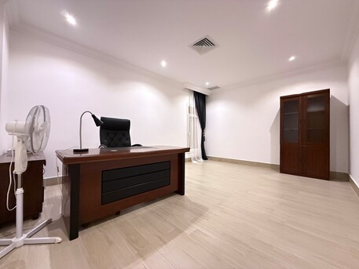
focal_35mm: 14
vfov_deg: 85.7
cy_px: 134
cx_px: 180
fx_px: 145
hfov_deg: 102.0
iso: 1000
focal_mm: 2.22
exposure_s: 1/50
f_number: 2.2
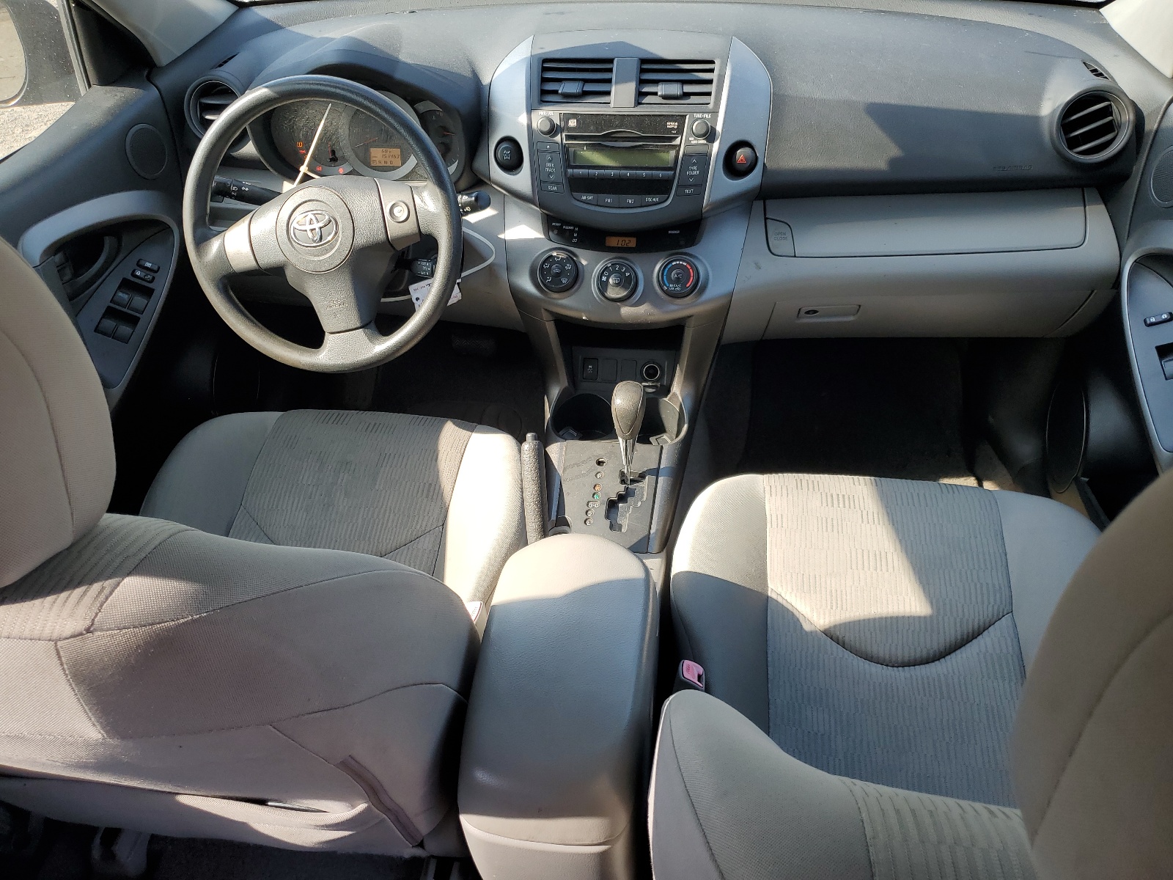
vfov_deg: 53.1
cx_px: 586
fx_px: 881
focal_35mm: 26
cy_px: 440
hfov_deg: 67.3
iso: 50
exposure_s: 1/357
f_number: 1.5
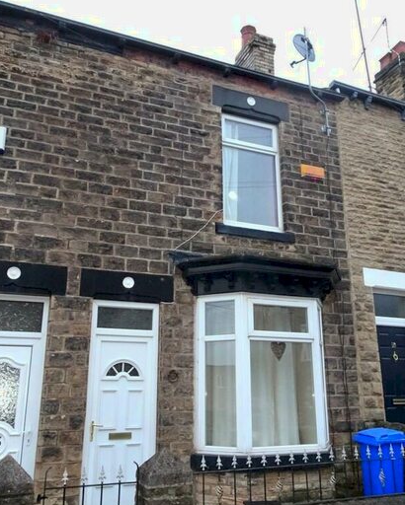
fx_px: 479
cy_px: 255
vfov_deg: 55.6
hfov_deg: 45.8
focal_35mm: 32
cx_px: 213
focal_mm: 4.1
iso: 1000
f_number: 3.5
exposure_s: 1/30
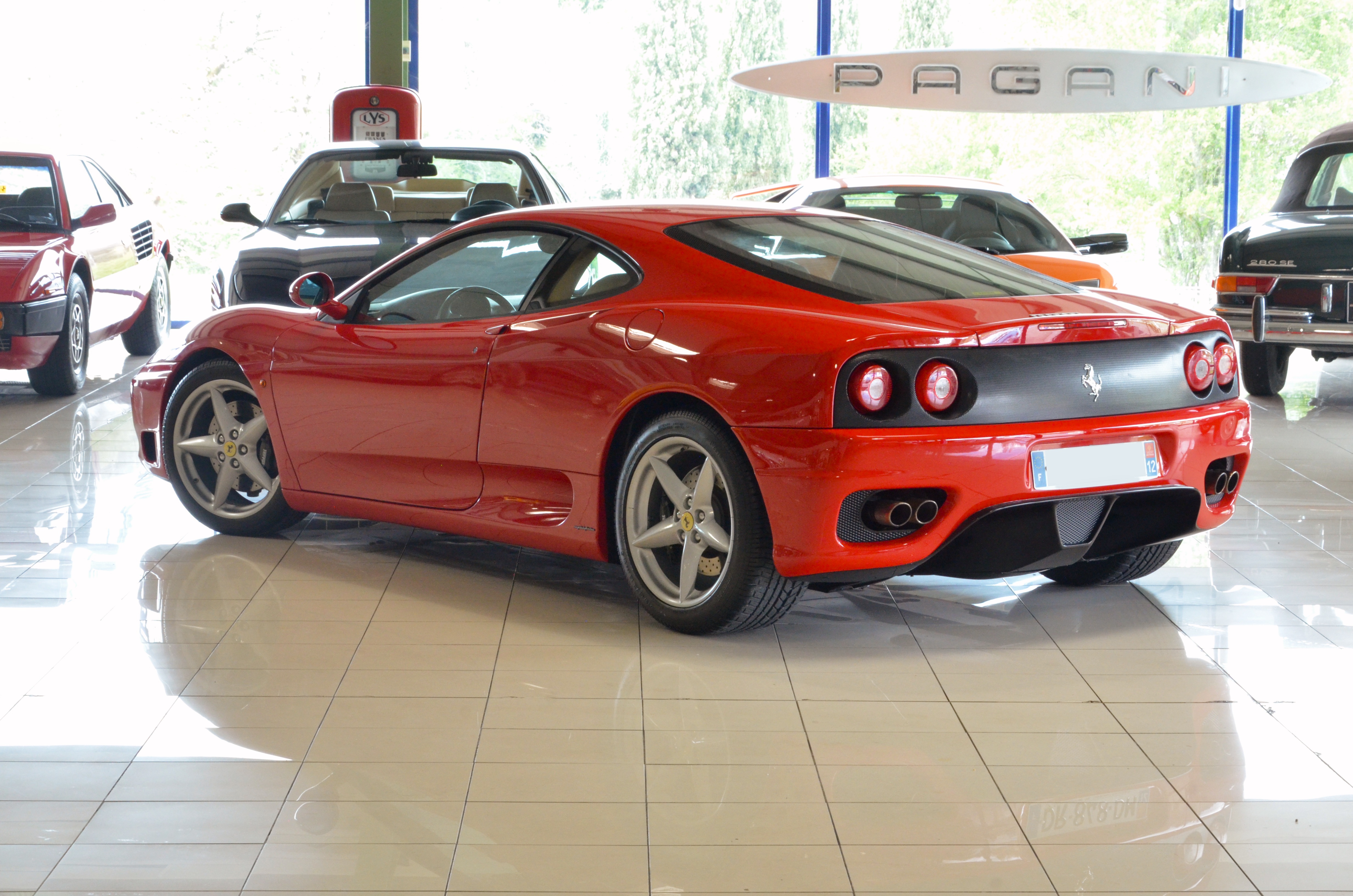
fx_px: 2925
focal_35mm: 78
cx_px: 676
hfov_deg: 26.0
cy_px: 448
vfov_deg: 17.4
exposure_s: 1/6
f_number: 16
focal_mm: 52
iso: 2000
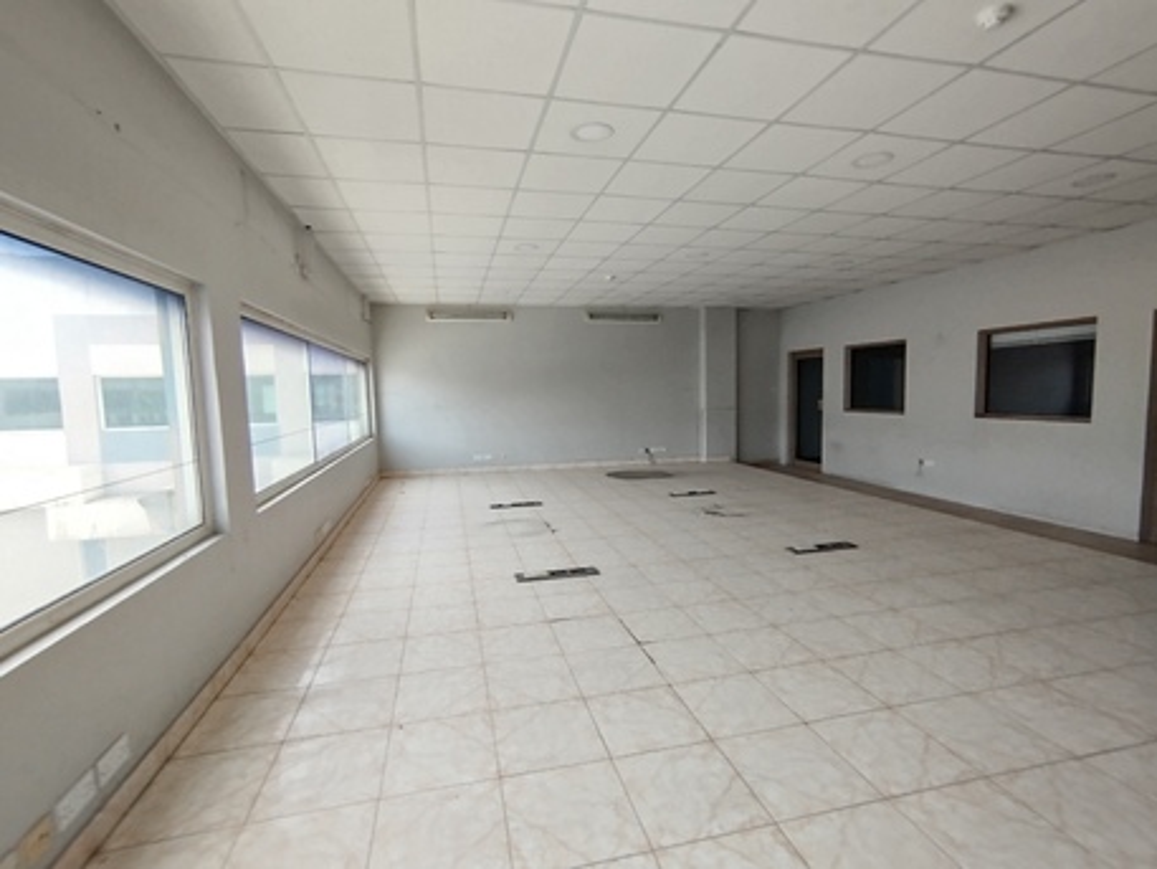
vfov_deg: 81.8
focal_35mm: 15
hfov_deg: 98.2
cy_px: 434
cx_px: 578
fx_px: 501
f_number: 2.2
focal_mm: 1.65
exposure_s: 1/155
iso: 50
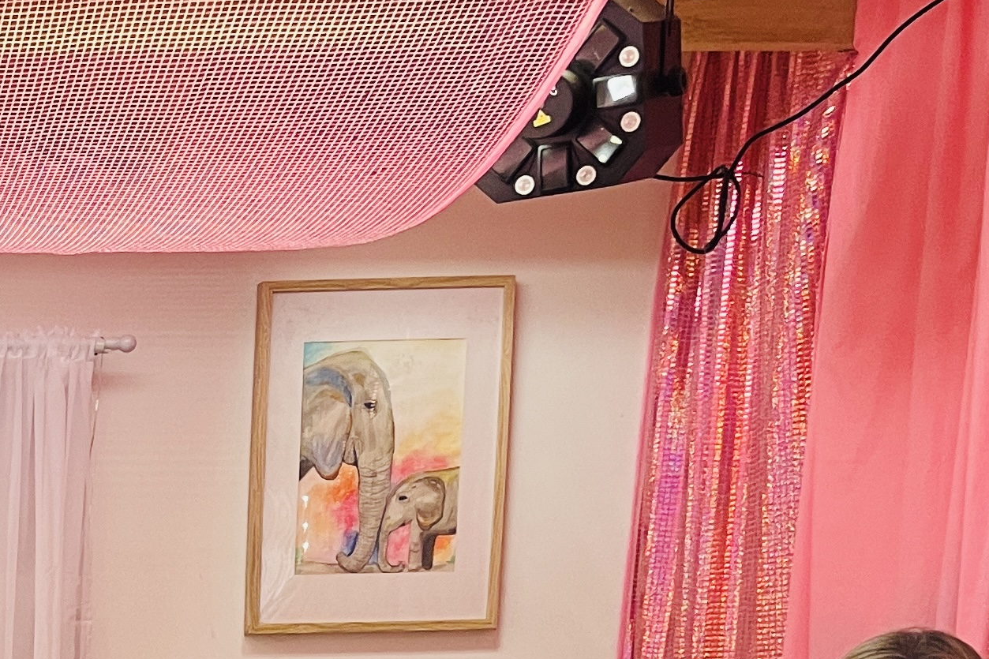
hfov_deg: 20.4
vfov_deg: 14.3
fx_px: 2390
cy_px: 1098
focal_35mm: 87
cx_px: -456
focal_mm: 4.2
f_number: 1.6
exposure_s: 1/50
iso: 64
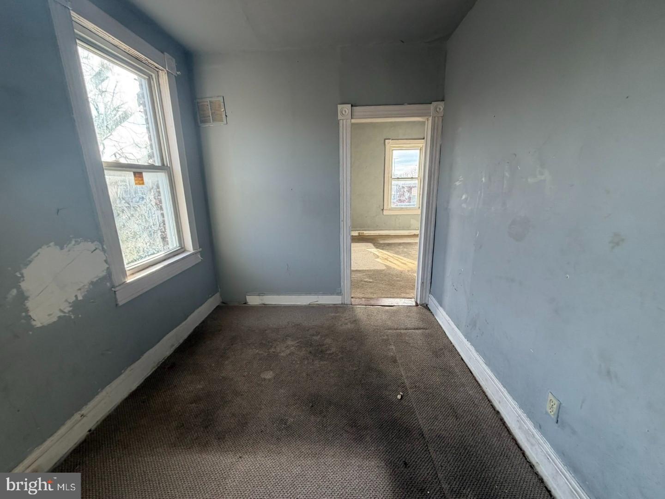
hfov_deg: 102.1
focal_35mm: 14
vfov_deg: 85.7
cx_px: 332
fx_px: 269
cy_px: 250
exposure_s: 1/121
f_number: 2.2
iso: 100
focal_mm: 2.22
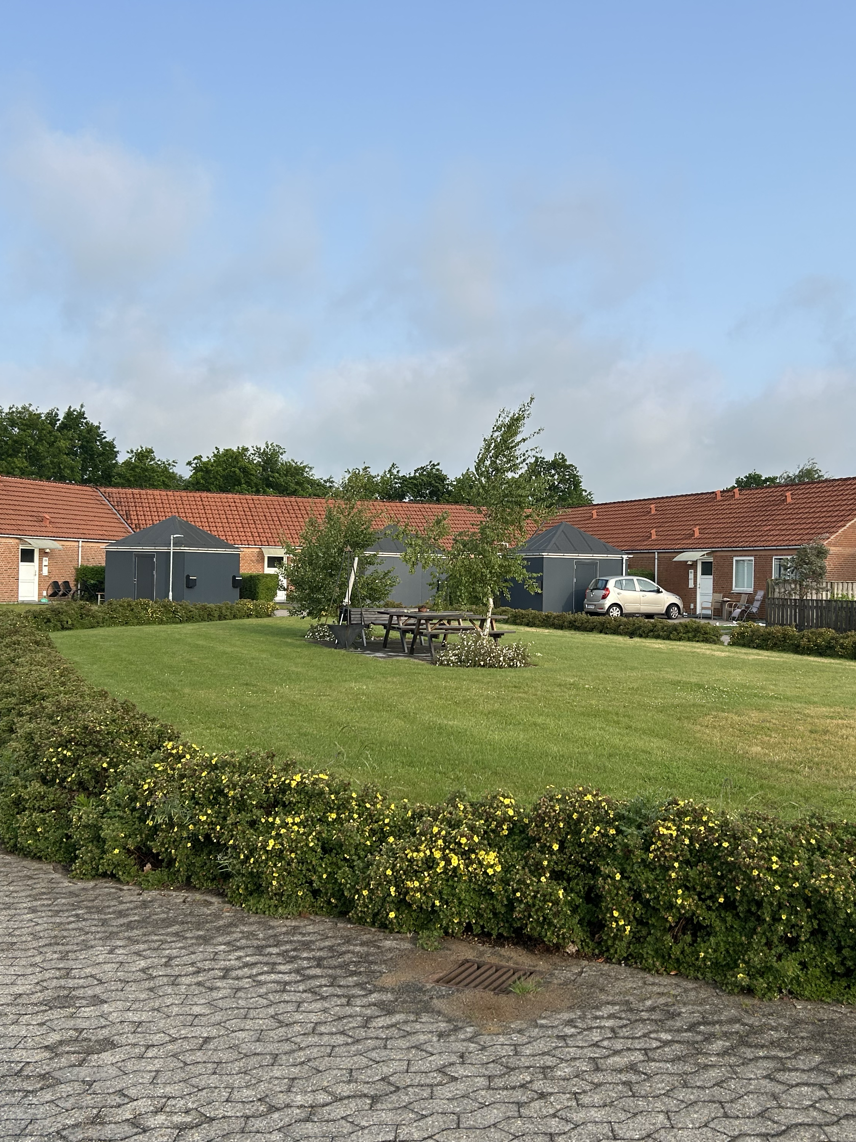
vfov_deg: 52.6
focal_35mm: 35
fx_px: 1154
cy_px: 569
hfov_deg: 40.7
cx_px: 460
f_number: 1.5
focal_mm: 5.7
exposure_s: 1/2513
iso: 50
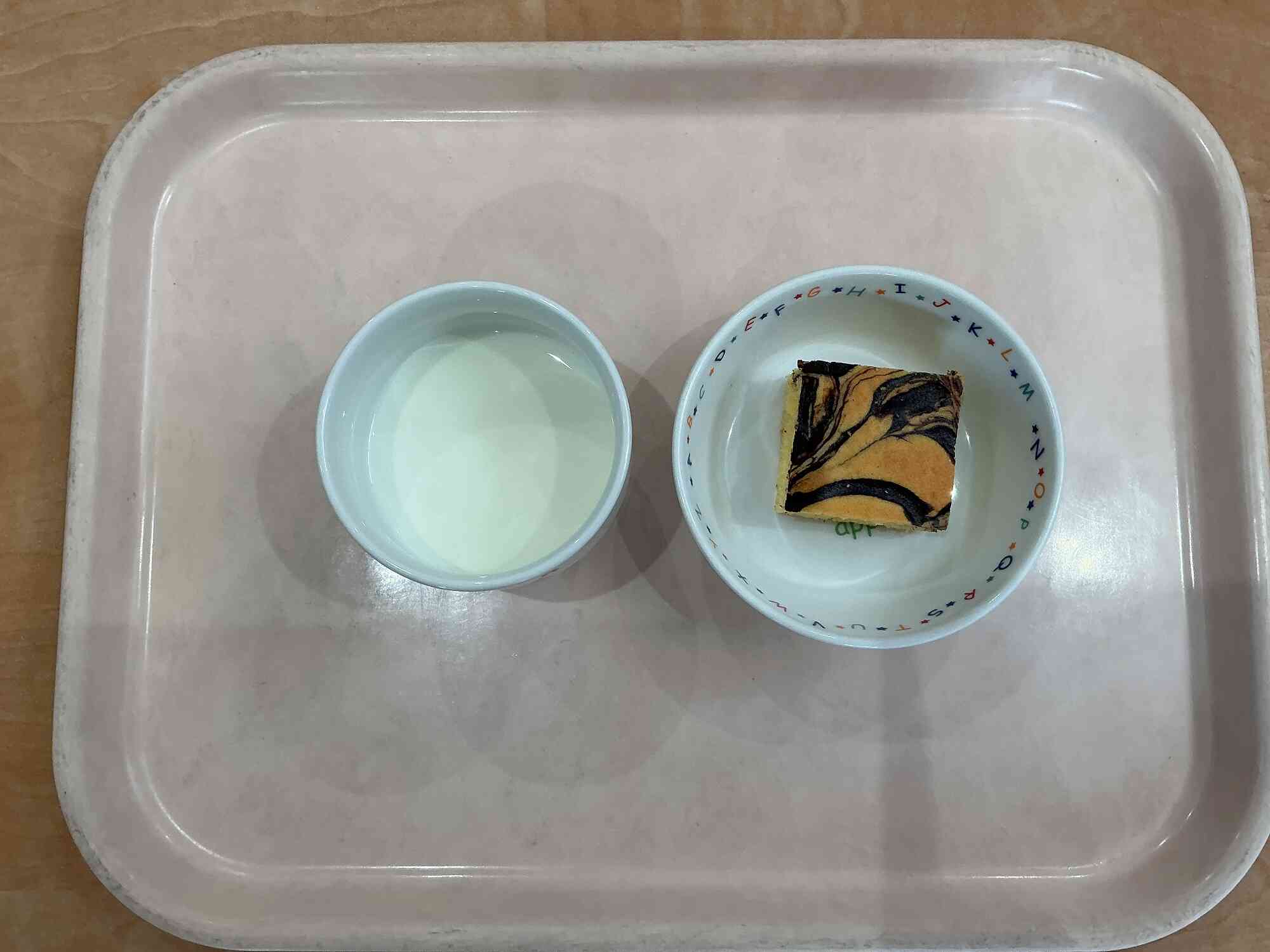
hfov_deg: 61.7
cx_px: 635
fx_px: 1064
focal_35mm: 29
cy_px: 476
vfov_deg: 48.2
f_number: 1.8
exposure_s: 1/60
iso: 40
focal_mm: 3
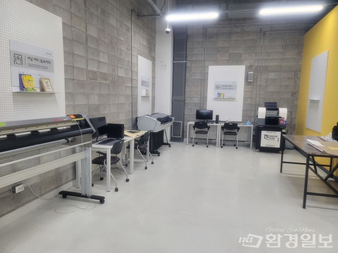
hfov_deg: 69.4
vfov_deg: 54.9
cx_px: 169
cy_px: 126
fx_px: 244
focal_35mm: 25
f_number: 1.8
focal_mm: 7
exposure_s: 1/120
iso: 250
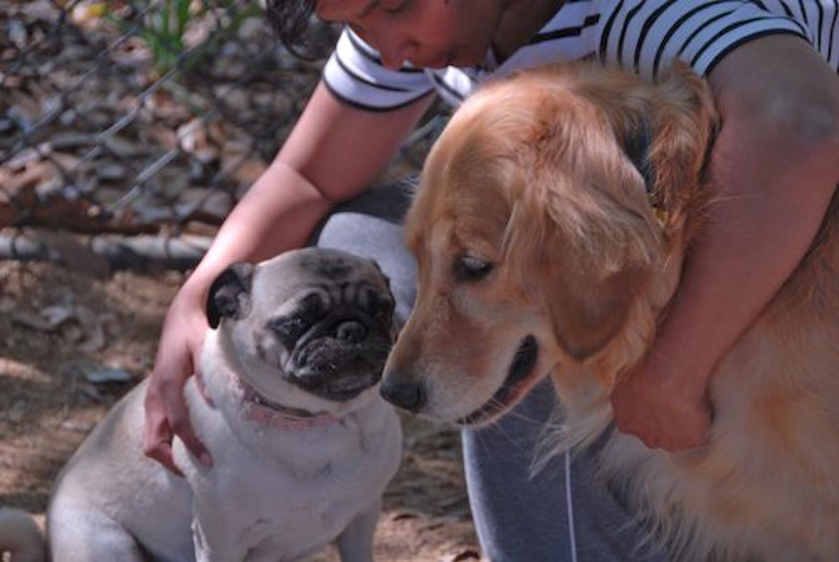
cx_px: 420
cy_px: 281
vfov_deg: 9.7
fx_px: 3325
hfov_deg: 14.4
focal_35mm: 142
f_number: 5.3
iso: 100
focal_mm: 95
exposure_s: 1/90
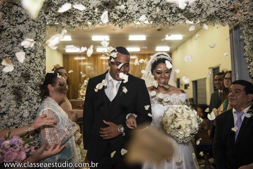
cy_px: 84
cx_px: 126
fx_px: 204
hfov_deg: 63.6
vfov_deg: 45.0
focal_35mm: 29
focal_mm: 29
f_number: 2.8
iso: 1600
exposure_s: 1/640
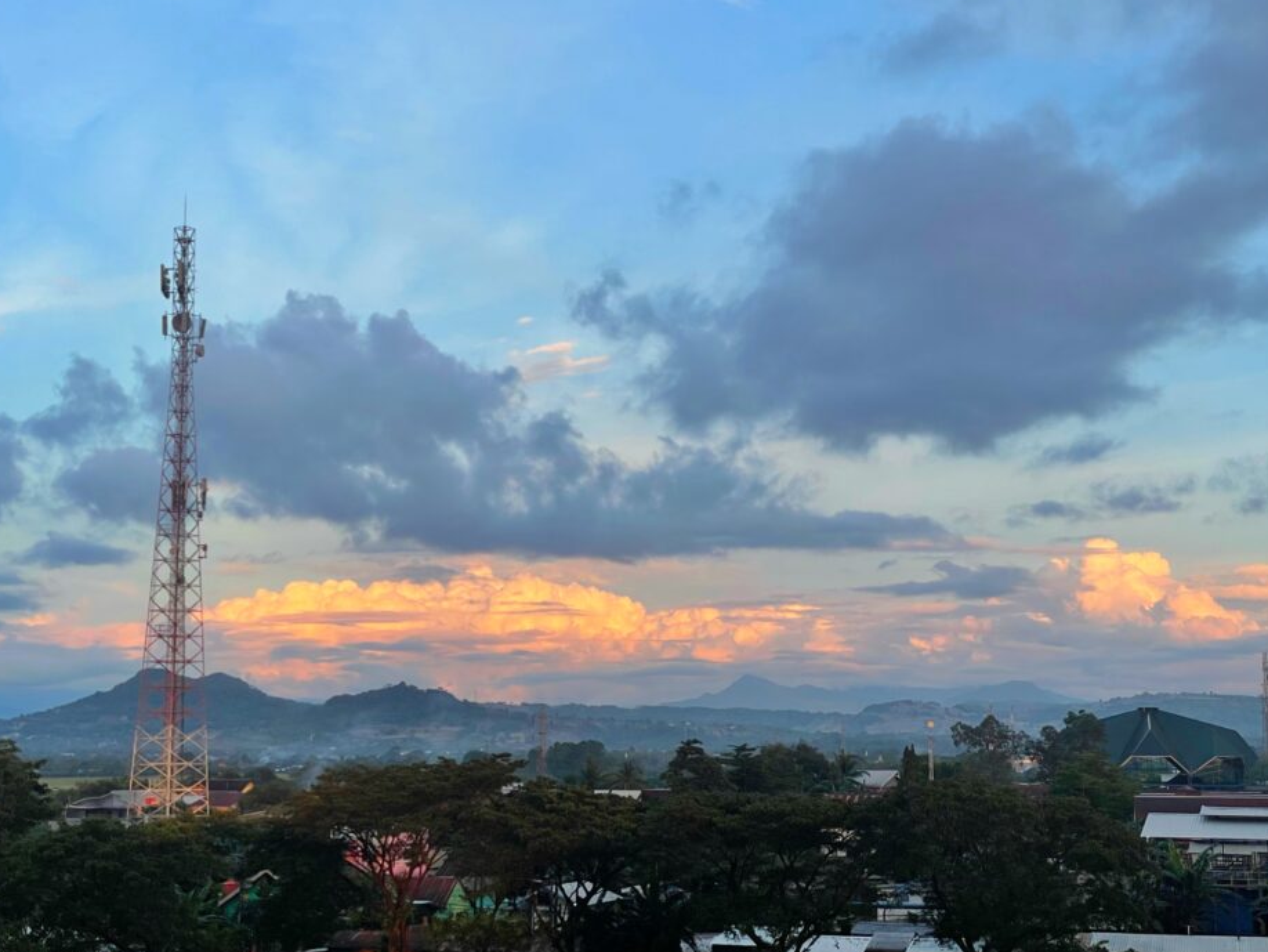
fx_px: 2125
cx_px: 669
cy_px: 508
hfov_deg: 33.2
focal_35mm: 58
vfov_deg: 25.2
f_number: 2
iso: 32
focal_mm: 6
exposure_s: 1/294
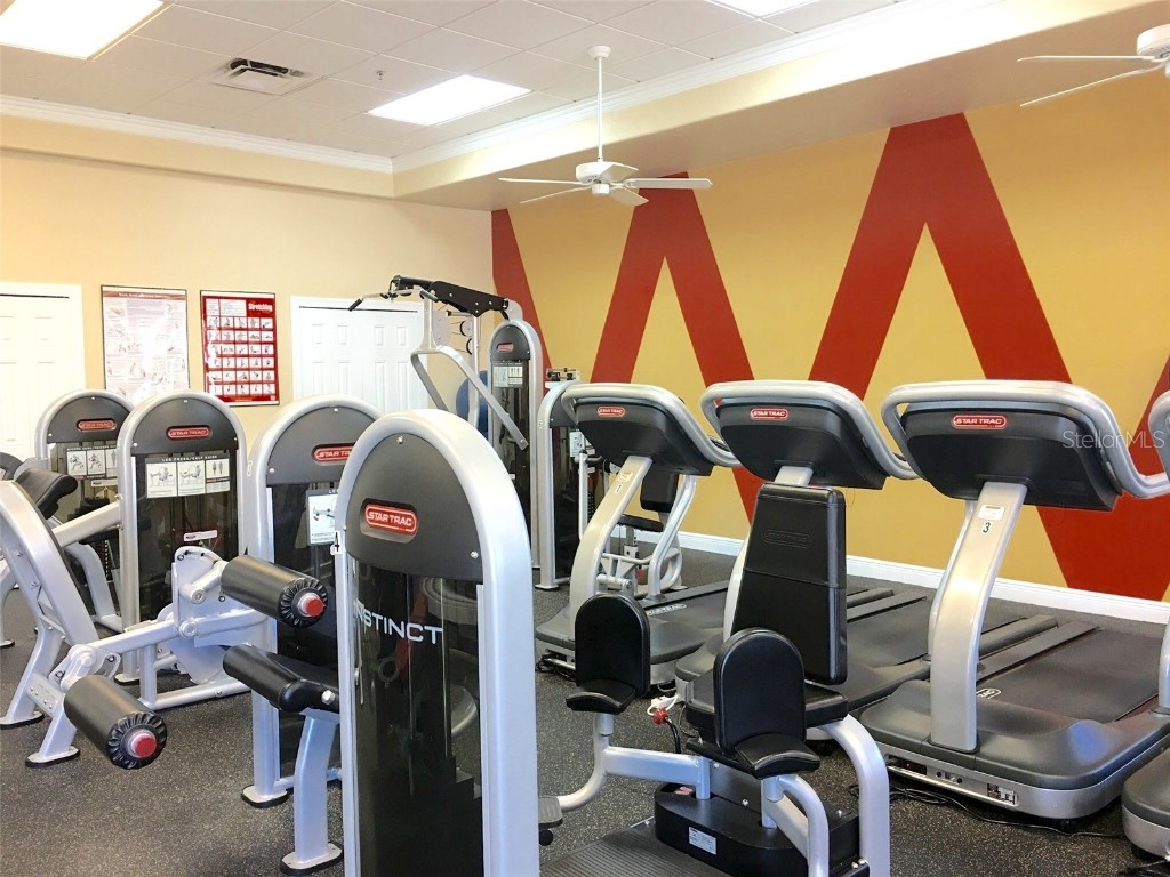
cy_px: 438
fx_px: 980
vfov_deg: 48.2
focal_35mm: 29
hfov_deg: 61.7
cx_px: 585
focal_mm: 4.15
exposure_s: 1/15
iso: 40
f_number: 2.2
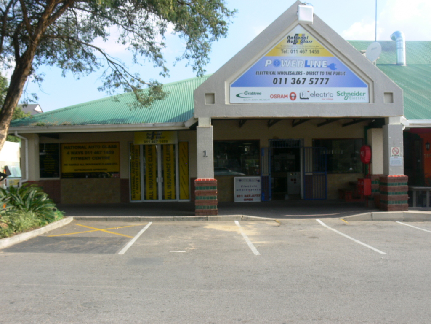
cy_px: 162
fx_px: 436
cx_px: 216
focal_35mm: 35
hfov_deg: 52.6
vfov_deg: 40.7
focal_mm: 7.4
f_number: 5.6
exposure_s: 1/160
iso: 80
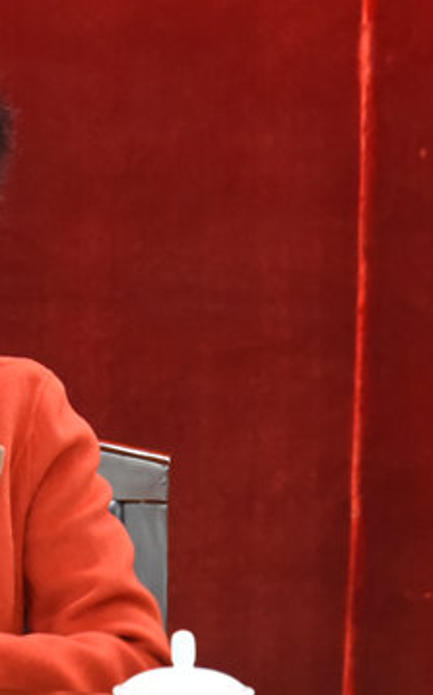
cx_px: -161
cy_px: 328
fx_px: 2934
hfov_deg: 8.3
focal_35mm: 155
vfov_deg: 13.5
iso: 4000
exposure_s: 1/80
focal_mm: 85
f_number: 6.3
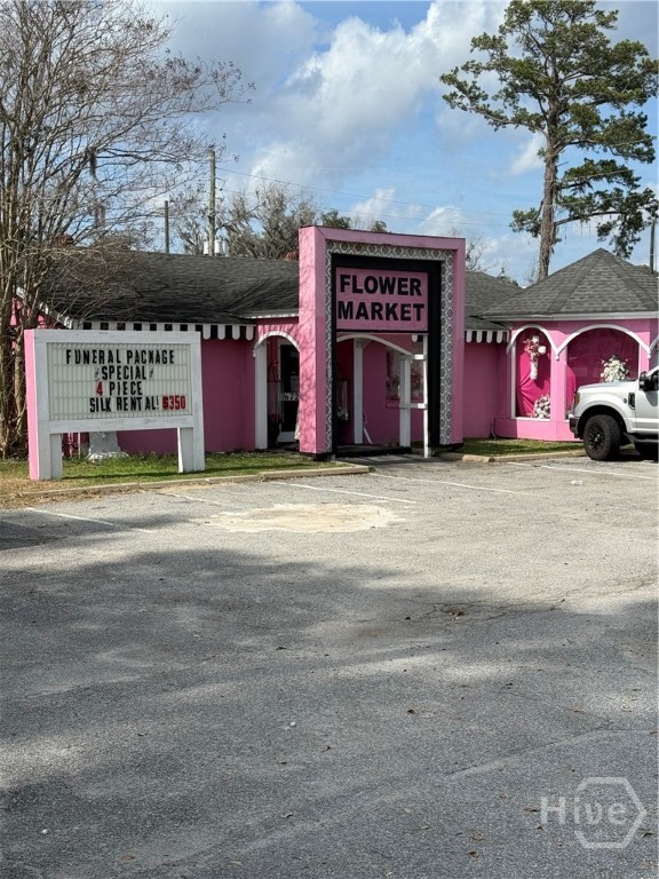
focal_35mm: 48
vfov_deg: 39.7
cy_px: 440
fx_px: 1218
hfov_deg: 30.3
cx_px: 330
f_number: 1.78
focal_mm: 6.76
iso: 64
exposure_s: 1/6024
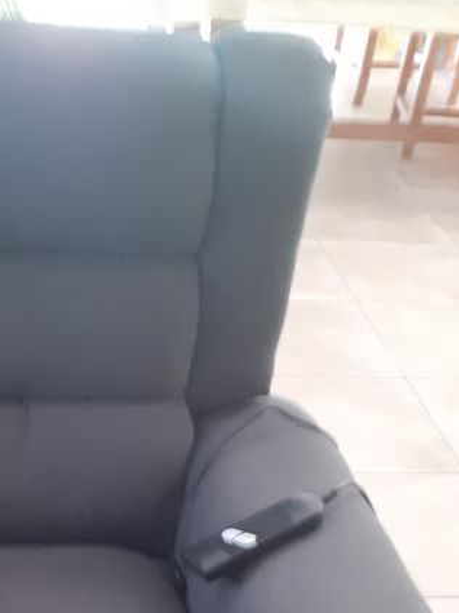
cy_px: 689
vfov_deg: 27.5
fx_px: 1133
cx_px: 33
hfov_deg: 22.3
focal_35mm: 64
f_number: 1.9
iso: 320
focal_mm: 3.6
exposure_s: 1/25
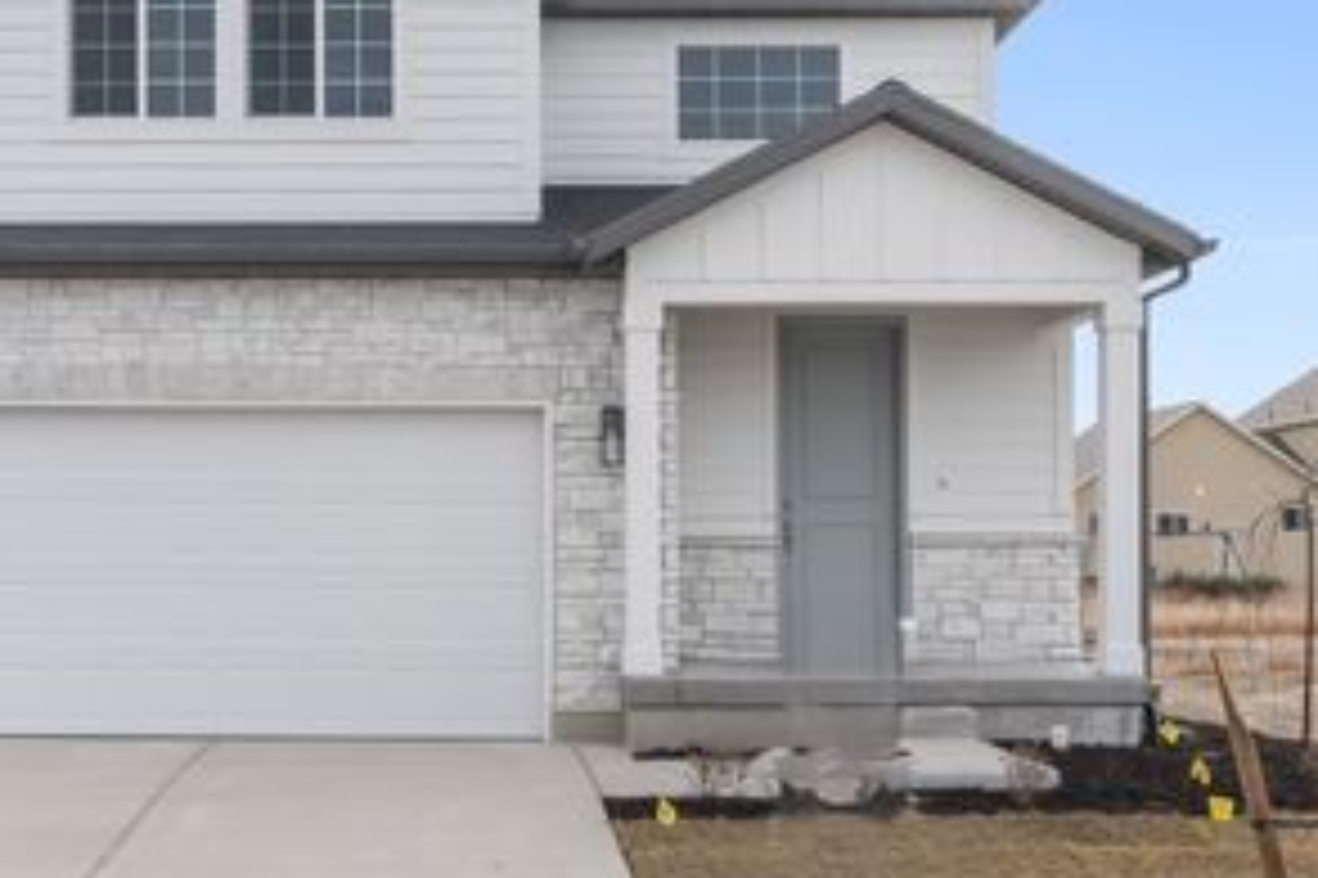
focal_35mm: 46
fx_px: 1683
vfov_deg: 29.0
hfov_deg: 42.3
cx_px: 468
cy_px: 272
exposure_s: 1/160
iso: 320
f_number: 8
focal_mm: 27
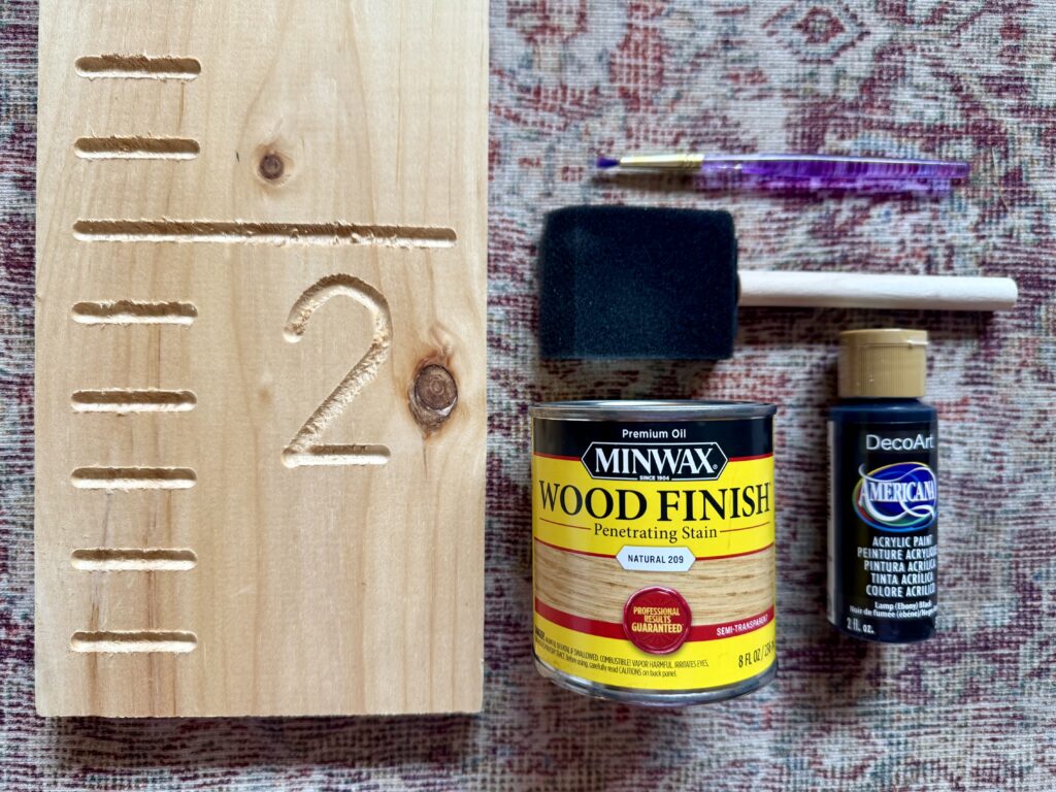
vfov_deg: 56.8
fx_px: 732
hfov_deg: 71.6
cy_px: 396
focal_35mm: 24
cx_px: 528
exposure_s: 1/60
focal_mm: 6.76
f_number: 1.78
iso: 125
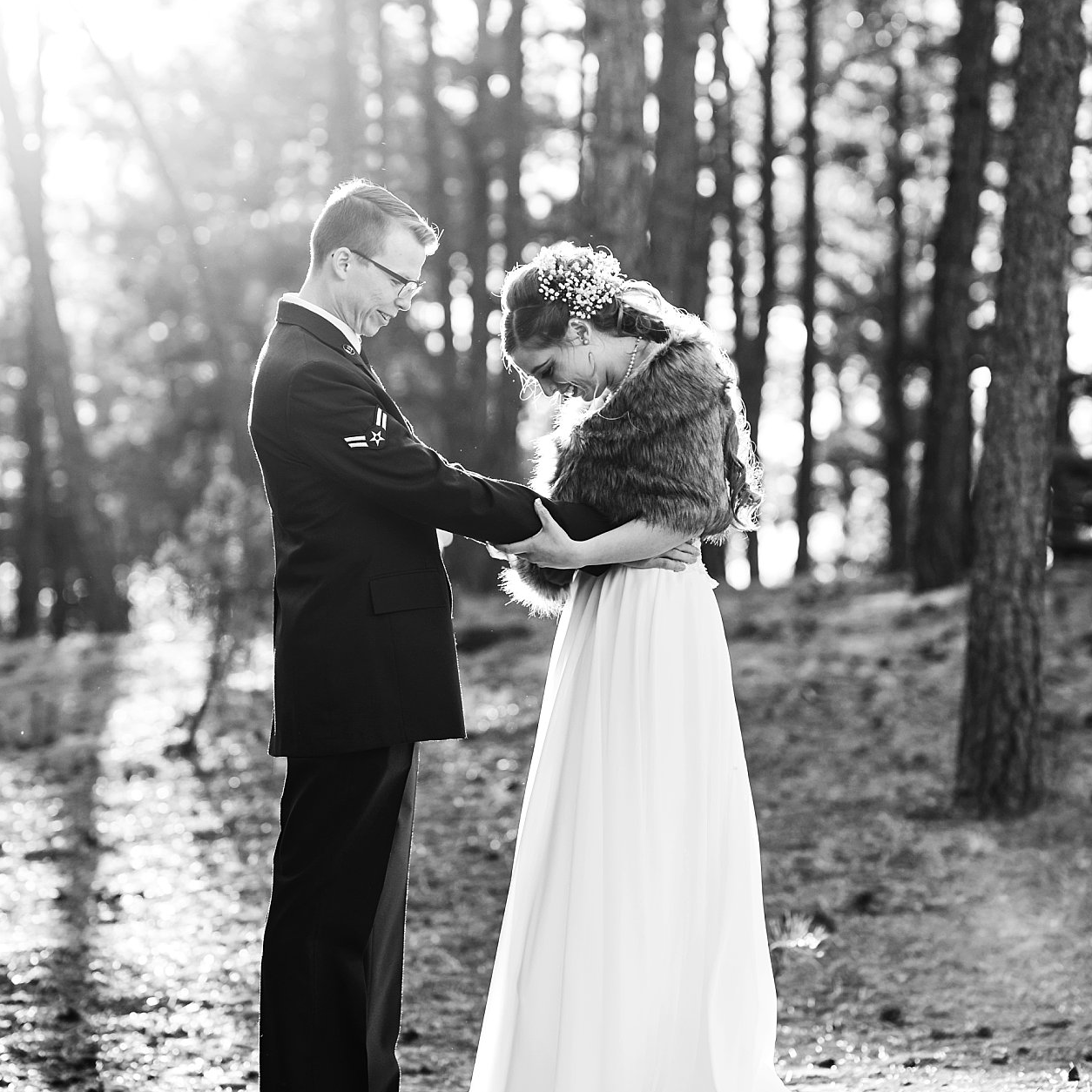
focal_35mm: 118
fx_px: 4211
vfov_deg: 14.8
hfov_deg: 14.8
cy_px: 422
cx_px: 532
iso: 250
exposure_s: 1/640
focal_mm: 85
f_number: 2.2
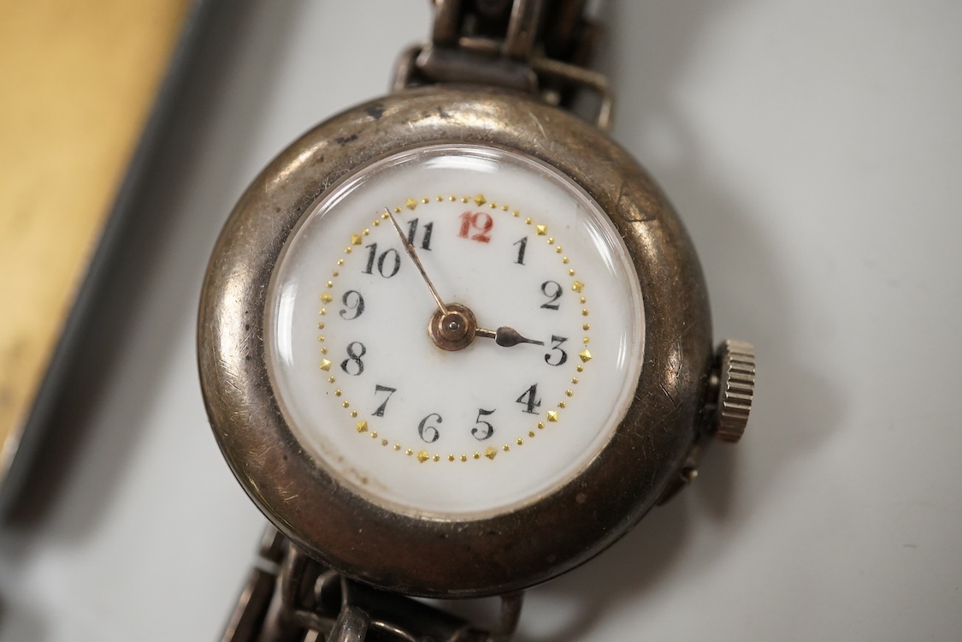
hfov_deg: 43.6
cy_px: 321
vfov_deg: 29.9
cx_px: 481
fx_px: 1202
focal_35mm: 45
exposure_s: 1/200
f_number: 8
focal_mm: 30
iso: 2500
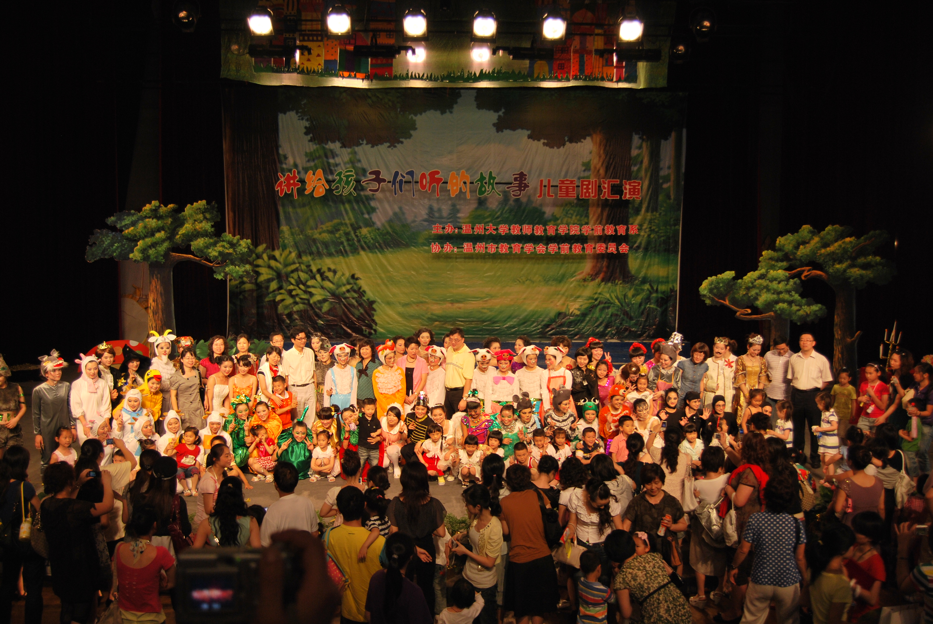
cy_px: 312
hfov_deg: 61.9
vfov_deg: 43.7
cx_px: 466
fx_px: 778
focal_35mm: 30
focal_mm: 20
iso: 200
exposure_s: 1/100
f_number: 4
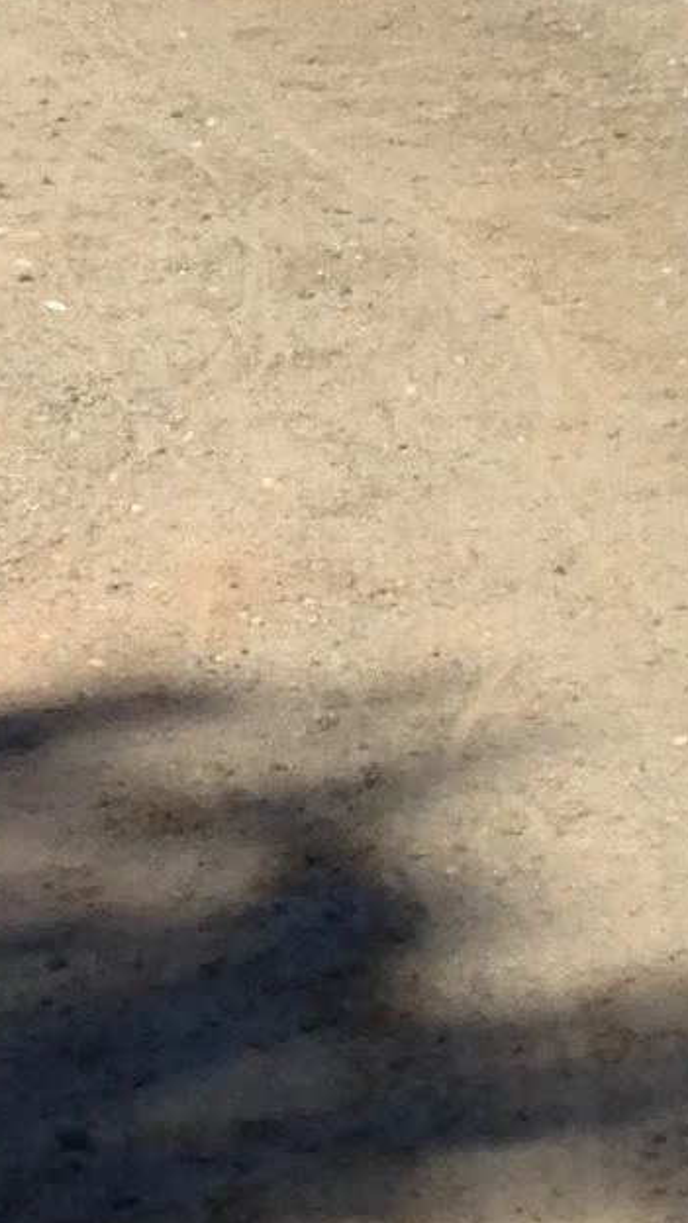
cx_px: -71
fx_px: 6097
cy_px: 384
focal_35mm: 188
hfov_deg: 6.4
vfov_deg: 11.4
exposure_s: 1/1130
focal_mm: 4.12
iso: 50
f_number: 2.4
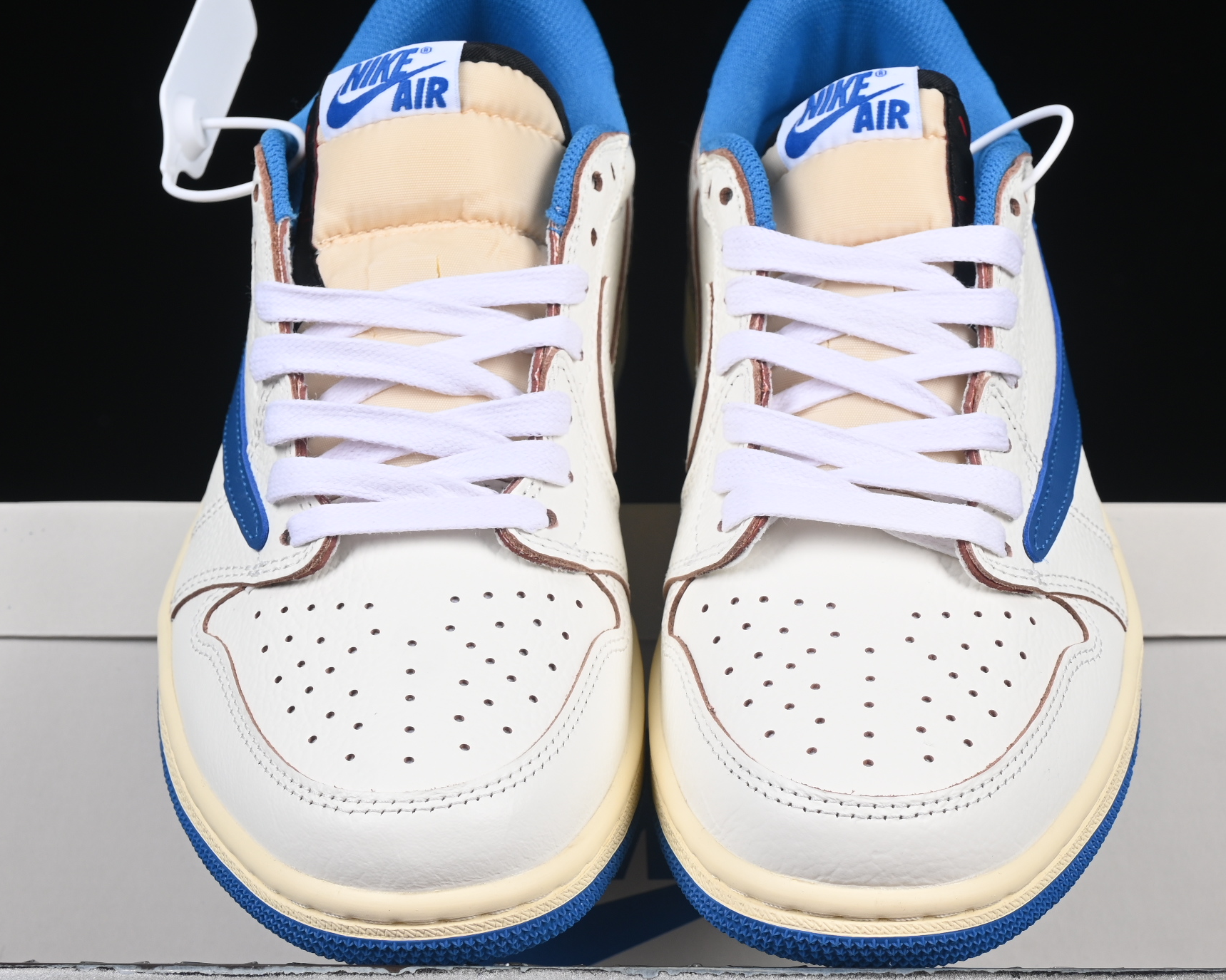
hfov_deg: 16.9
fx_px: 4136
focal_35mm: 114
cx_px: 652
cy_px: 553
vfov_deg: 13.5
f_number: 8
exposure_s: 1/80
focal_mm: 50
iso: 160
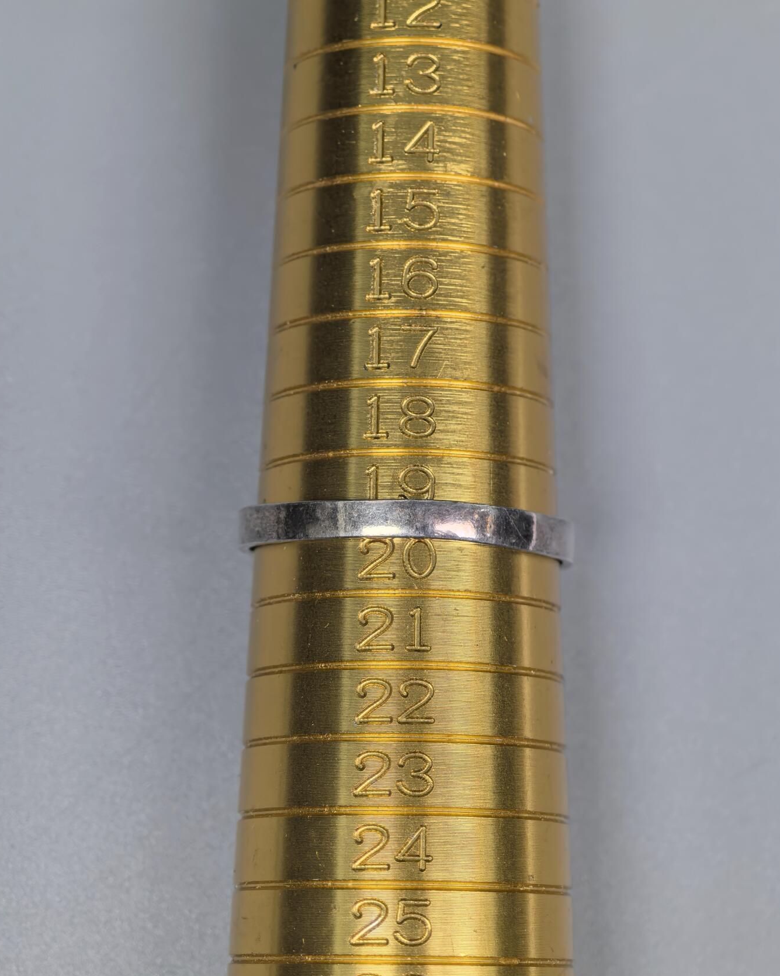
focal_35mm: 100
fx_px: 2886
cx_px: 388
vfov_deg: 19.2
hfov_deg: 15.4
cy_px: 508
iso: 80
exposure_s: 1/100
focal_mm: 14.6
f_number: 3
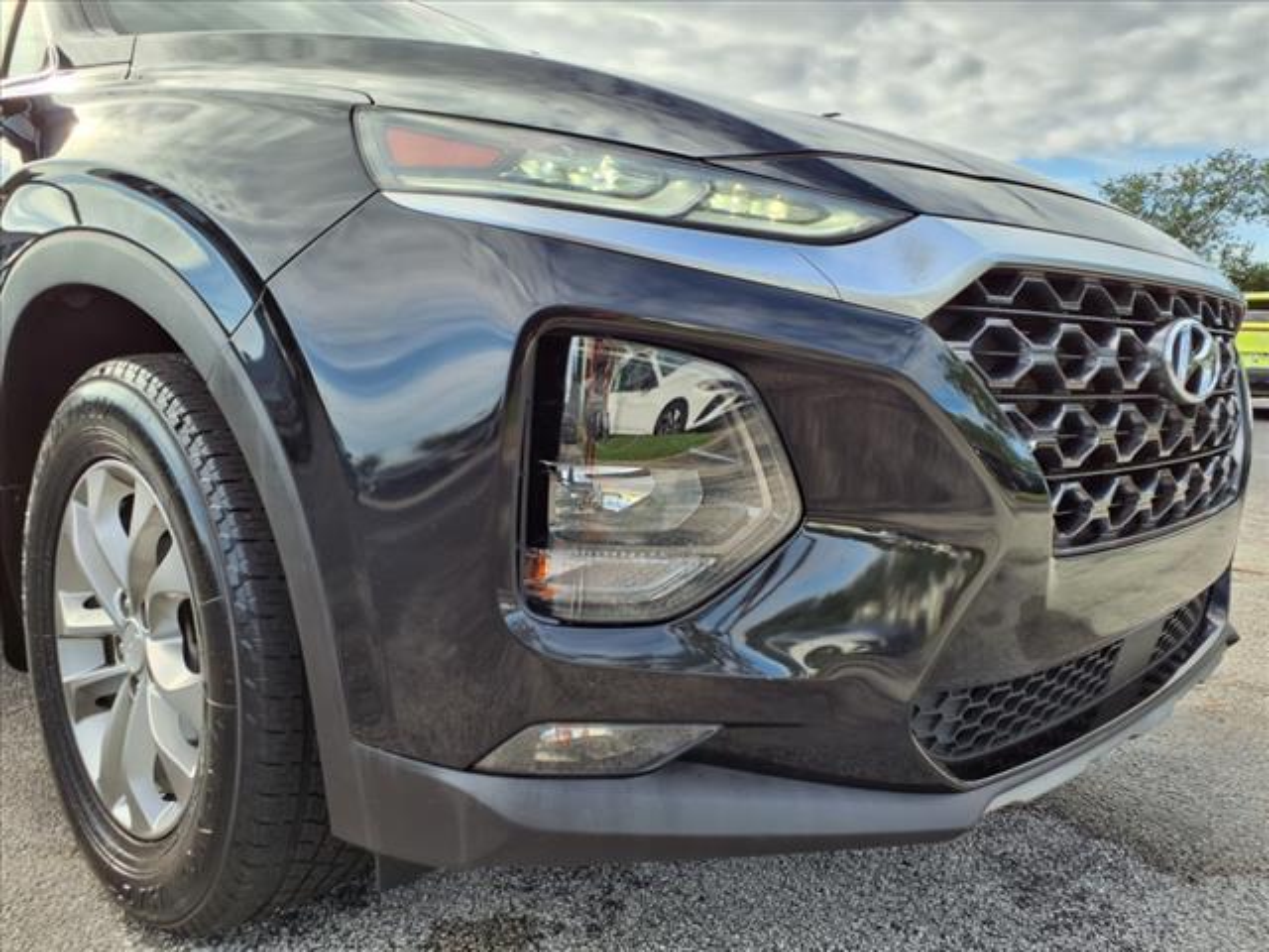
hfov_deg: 65.3
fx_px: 990
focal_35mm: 27
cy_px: 476
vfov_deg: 51.4
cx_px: 634
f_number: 1.9
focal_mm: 3.58
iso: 40
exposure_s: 1/556
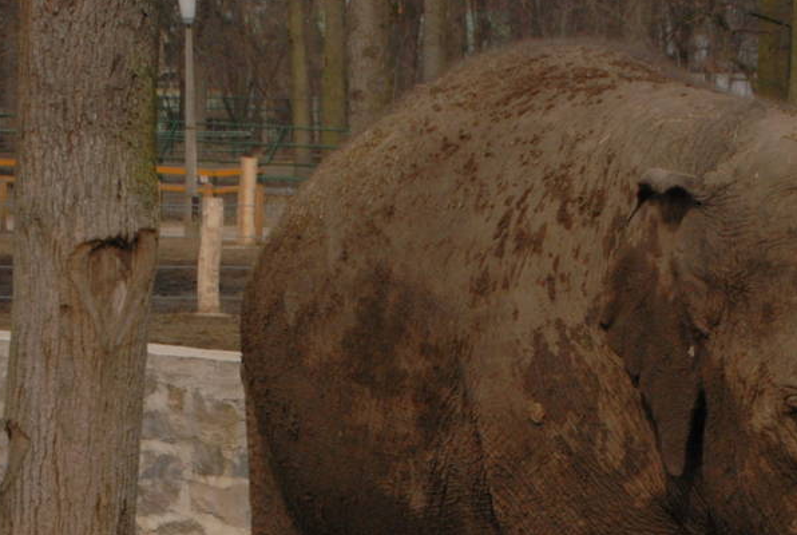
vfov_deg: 6.2
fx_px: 4910
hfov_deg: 9.3
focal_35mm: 221
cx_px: 437
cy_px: 689
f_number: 18
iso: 400
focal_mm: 55
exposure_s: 1/500
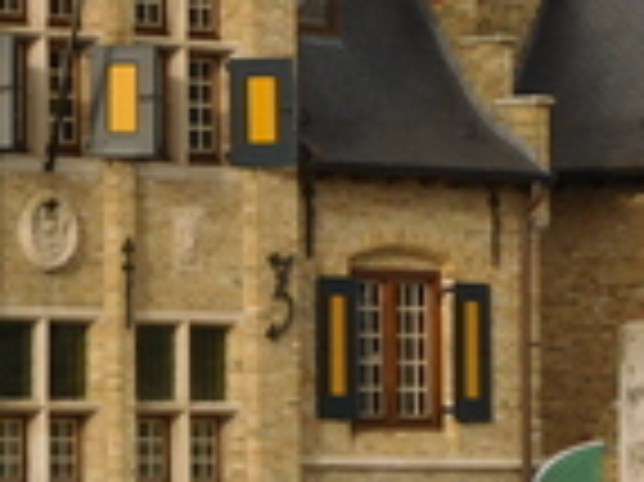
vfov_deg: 4.1
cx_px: 658
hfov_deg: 5.5
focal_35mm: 361
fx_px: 6710
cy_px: -169
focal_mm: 20
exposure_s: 1/200
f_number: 4.9
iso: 125
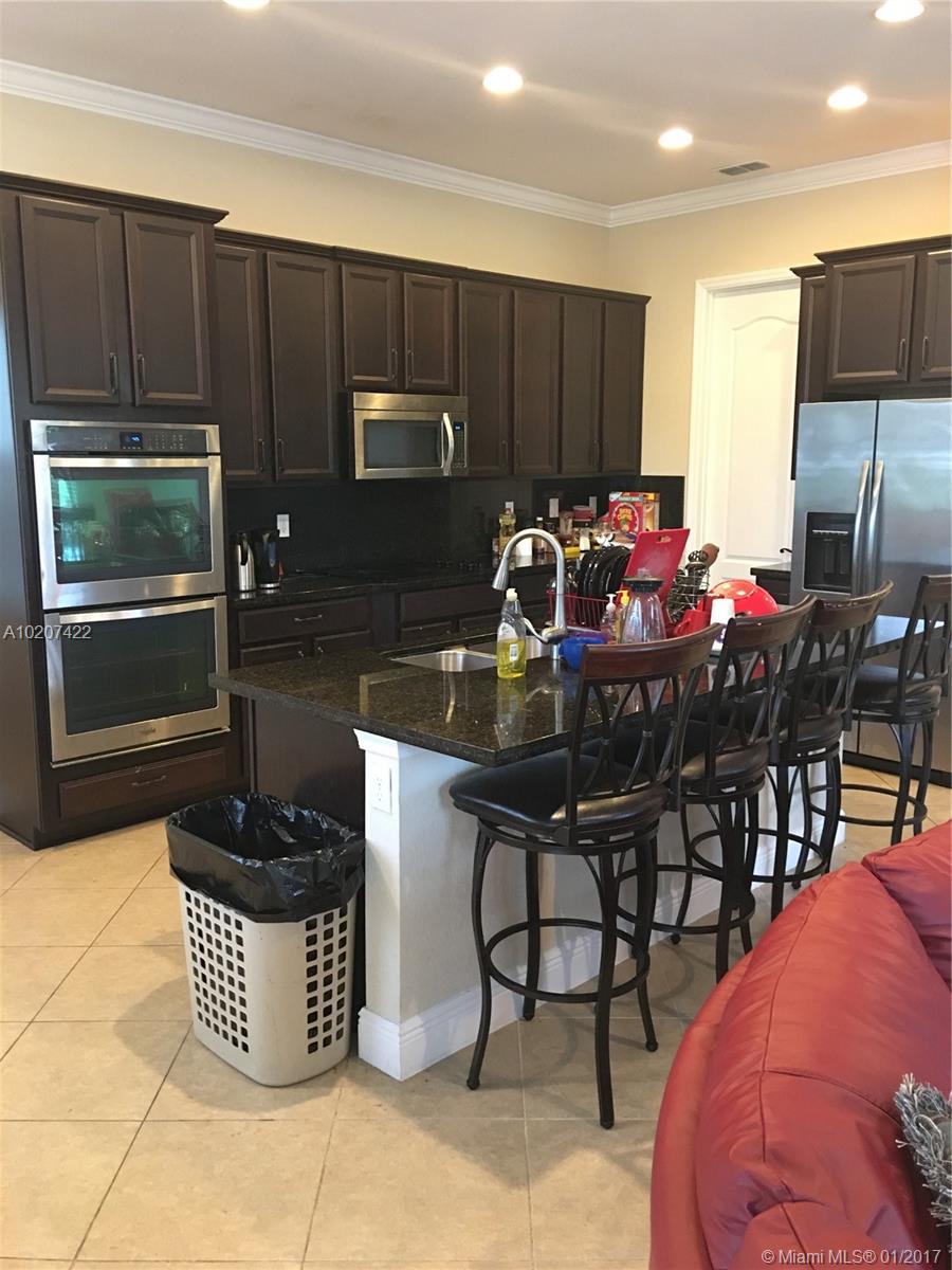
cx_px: 476
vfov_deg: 61.7
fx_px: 1063
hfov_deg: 48.2
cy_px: 635
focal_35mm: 29
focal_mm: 4.15
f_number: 2.2
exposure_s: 1/4
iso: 80
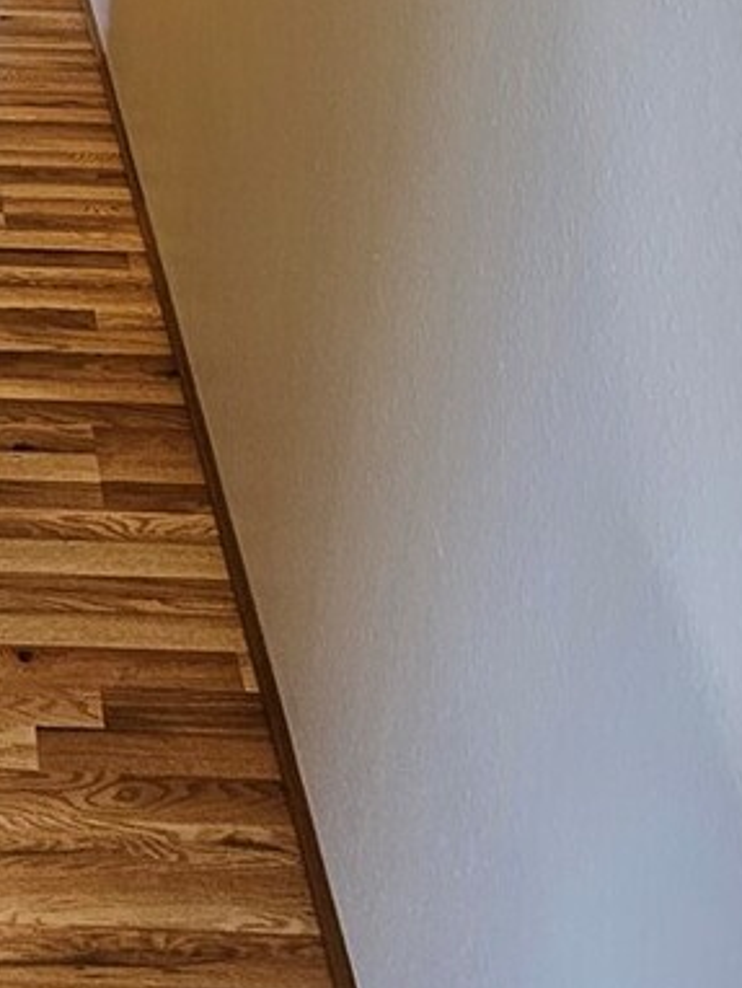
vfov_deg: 33.8
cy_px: -98
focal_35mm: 49
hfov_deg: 26.5
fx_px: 1399
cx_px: -140
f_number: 2.2
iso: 125
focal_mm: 2.2
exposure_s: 1/60
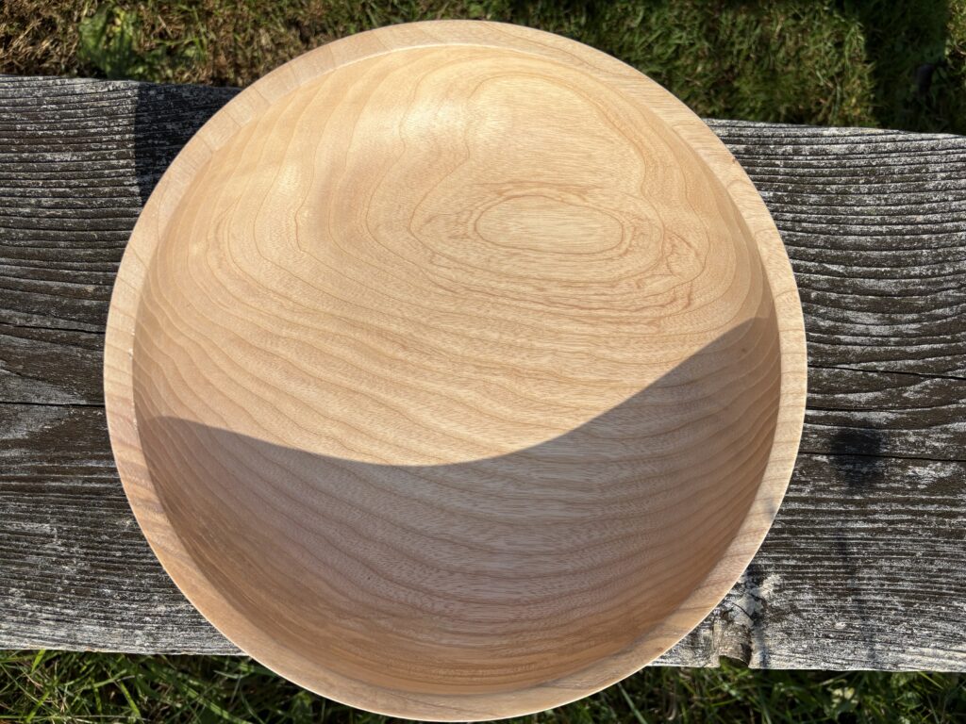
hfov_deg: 67.3
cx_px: 483
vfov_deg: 53.1
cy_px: 362
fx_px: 726
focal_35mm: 26
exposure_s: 1/5814
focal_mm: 5.96
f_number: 1.6
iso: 50
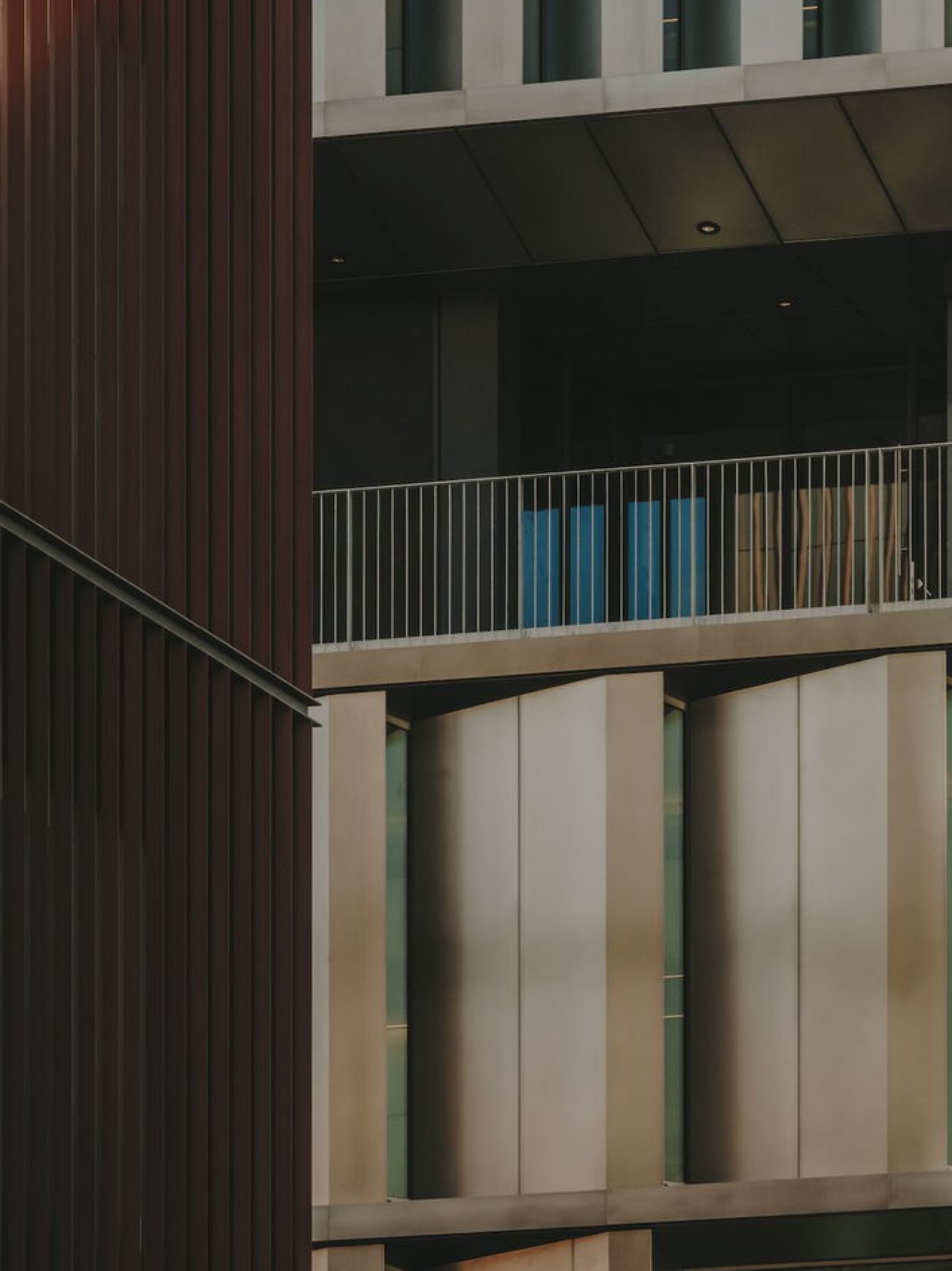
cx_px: 1112
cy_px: -10
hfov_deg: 5.5
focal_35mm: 269
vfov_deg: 7.3
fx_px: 9868
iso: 400
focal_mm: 120
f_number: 13
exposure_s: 1/210
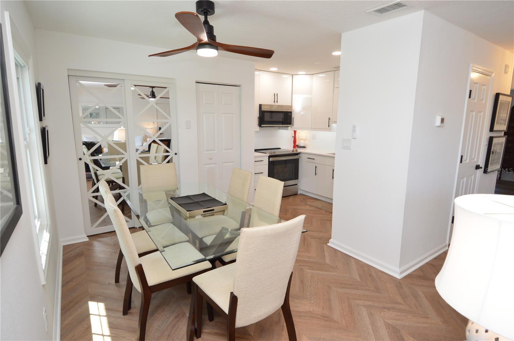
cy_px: 170
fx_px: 257
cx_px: 257
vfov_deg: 67.3
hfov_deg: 90.1
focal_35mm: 18
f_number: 4.5
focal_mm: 12
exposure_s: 1/80
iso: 400
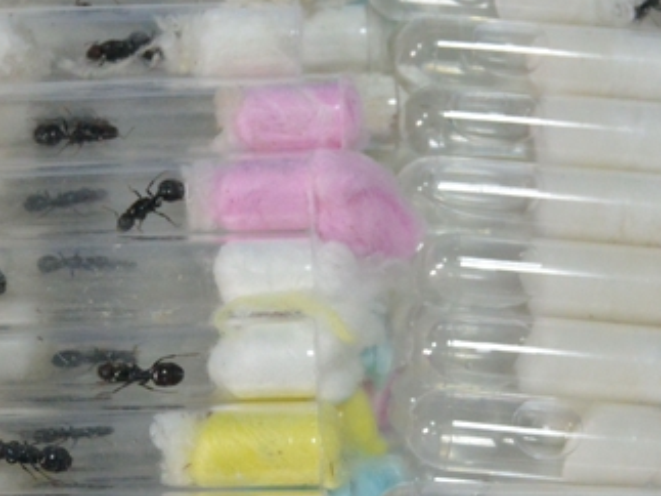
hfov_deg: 23.2
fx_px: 1603
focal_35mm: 84
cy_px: 332
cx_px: 405
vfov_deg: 17.5
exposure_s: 1/60
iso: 1250
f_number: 4.5
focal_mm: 17.7
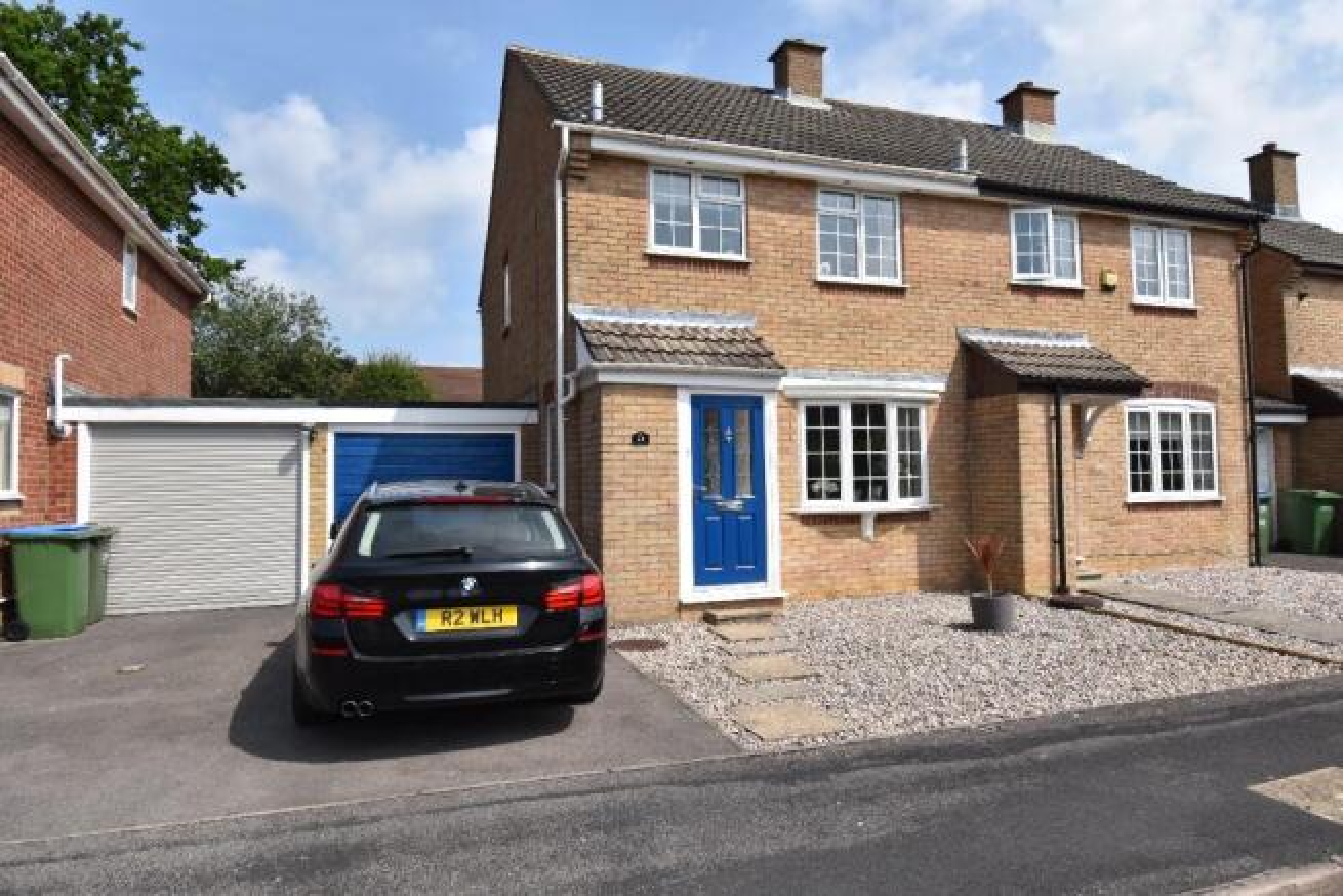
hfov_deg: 81.2
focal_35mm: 21
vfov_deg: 59.5
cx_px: 672
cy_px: 448
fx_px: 784
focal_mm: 14
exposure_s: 1/400
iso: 200
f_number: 10
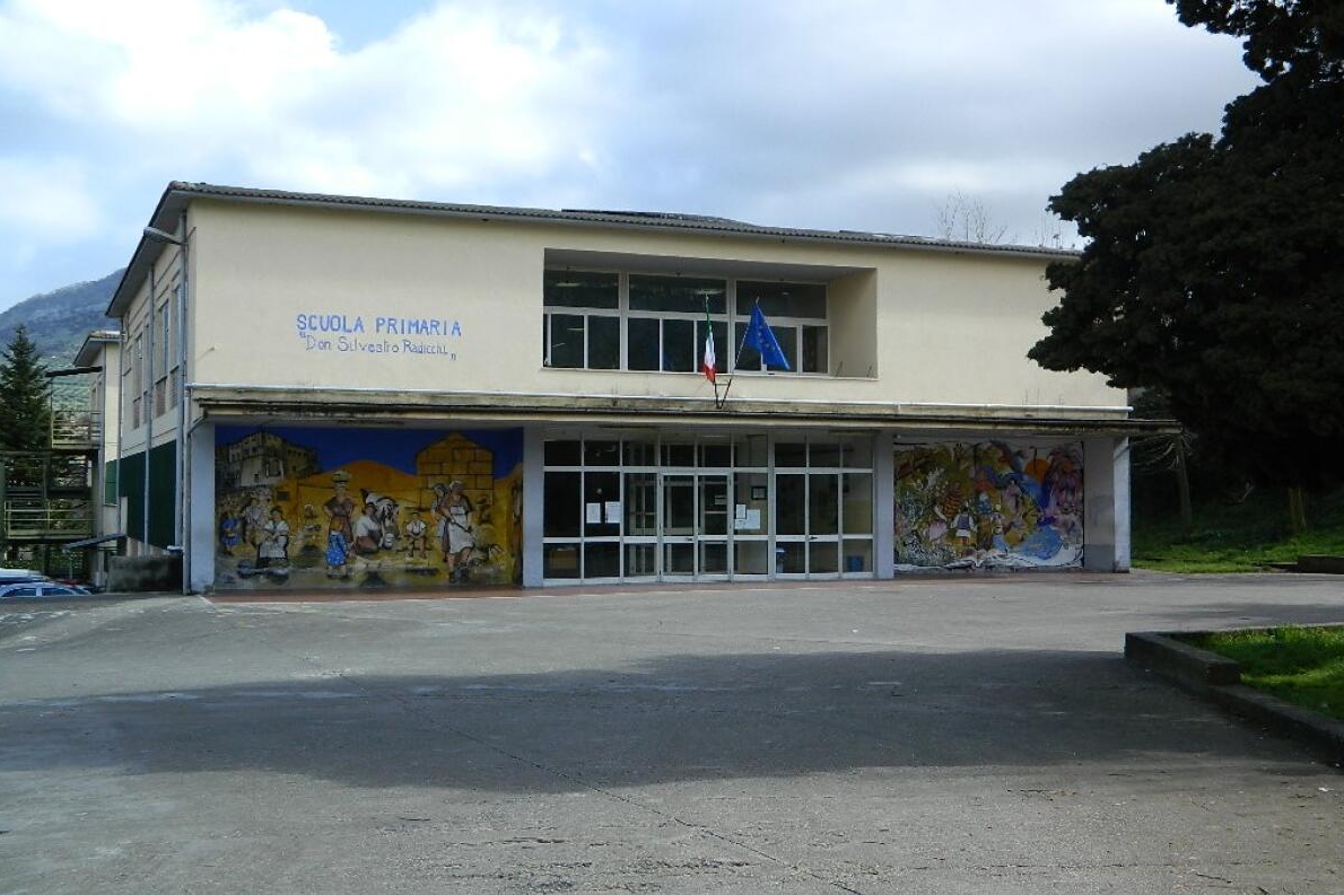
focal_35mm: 43
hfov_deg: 45.4
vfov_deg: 31.2
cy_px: 436
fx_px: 1605
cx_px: 675
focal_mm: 7.3
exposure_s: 1/500
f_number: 3.5
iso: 80
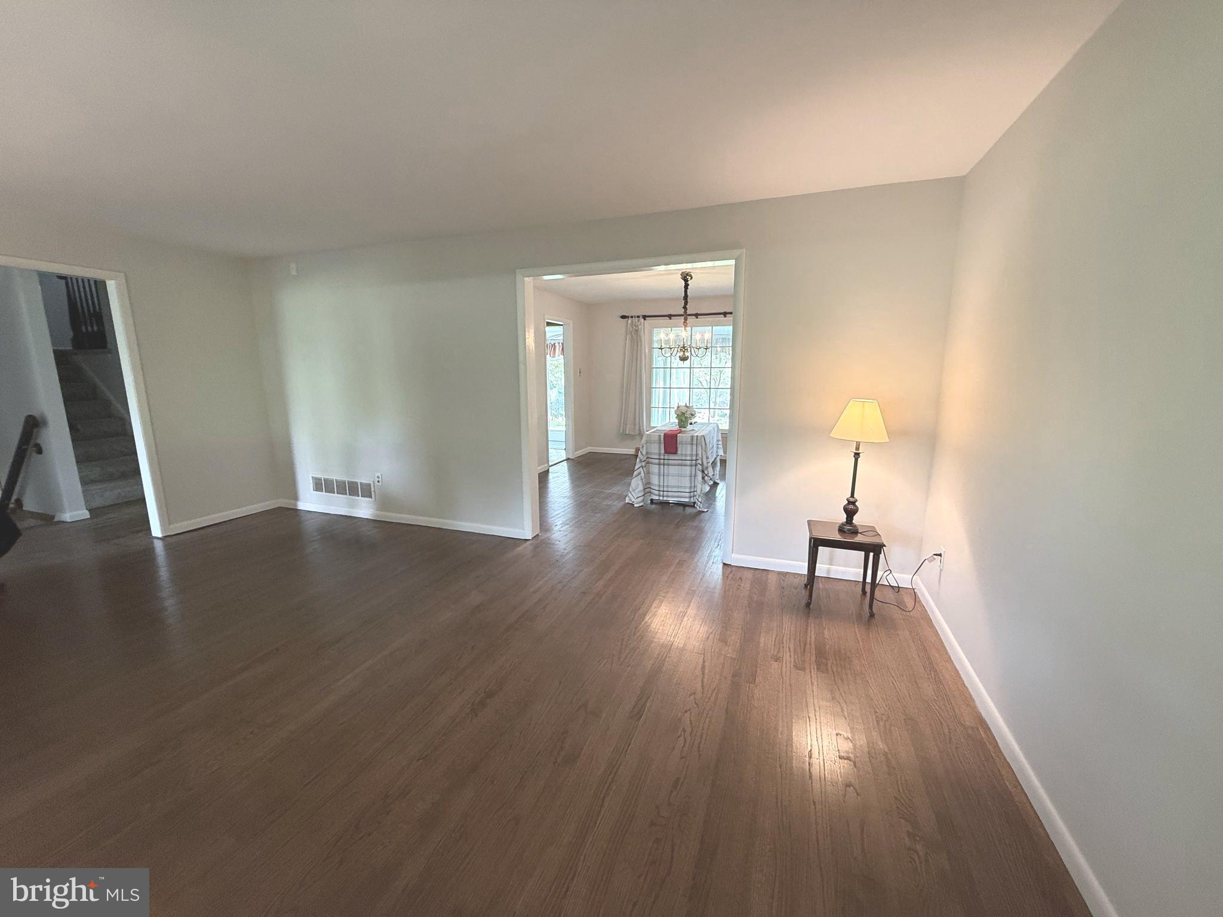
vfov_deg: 85.7
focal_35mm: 14
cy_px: 458
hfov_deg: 102.1
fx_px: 495
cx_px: 612
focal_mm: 2.22
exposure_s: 1/60
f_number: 2.2
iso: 250
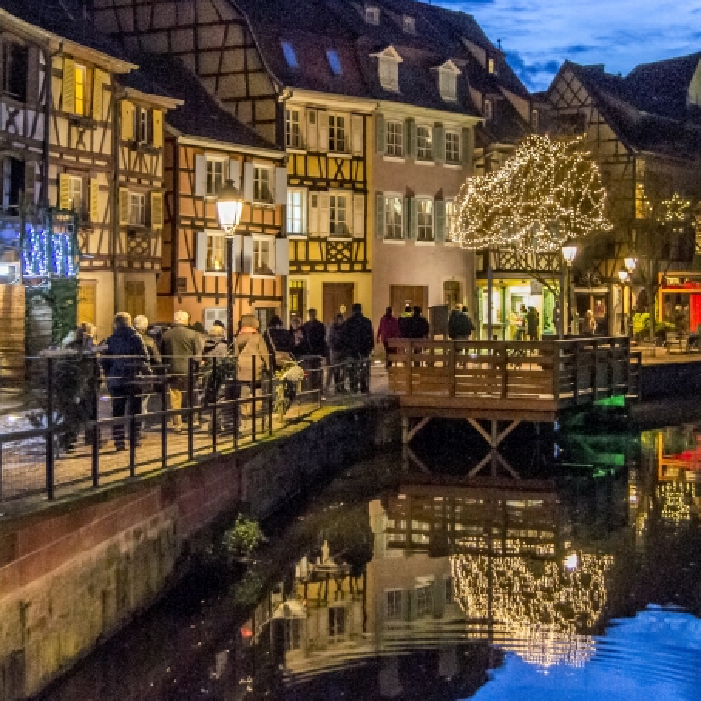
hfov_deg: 27.3
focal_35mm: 63
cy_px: 293
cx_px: 371
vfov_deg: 27.3
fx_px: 1443
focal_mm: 28
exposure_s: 1/10
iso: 1600
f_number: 4.5
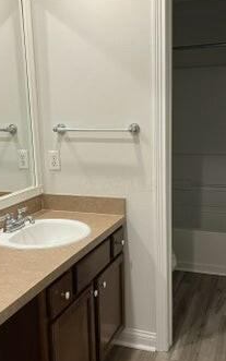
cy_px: 184
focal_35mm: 40
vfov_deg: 49.3
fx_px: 394
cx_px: 118
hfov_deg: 32.0
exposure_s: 1/60
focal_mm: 5.1
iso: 80
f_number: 1.6
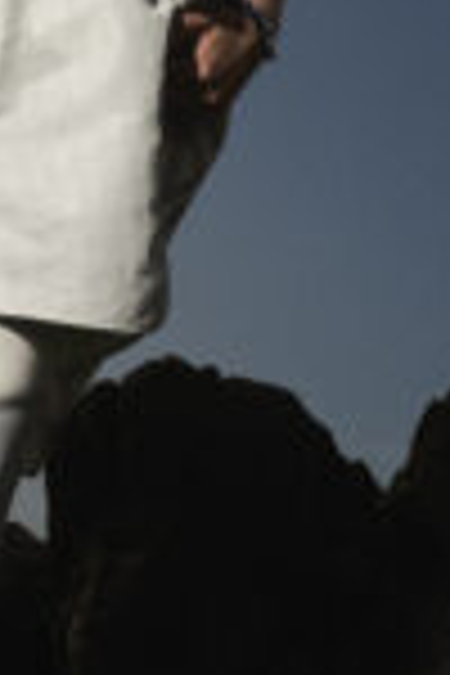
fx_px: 1912
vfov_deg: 19.4
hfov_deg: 13.1
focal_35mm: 102
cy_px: -9
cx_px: -90
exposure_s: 1/200
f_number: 16
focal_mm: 25
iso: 100
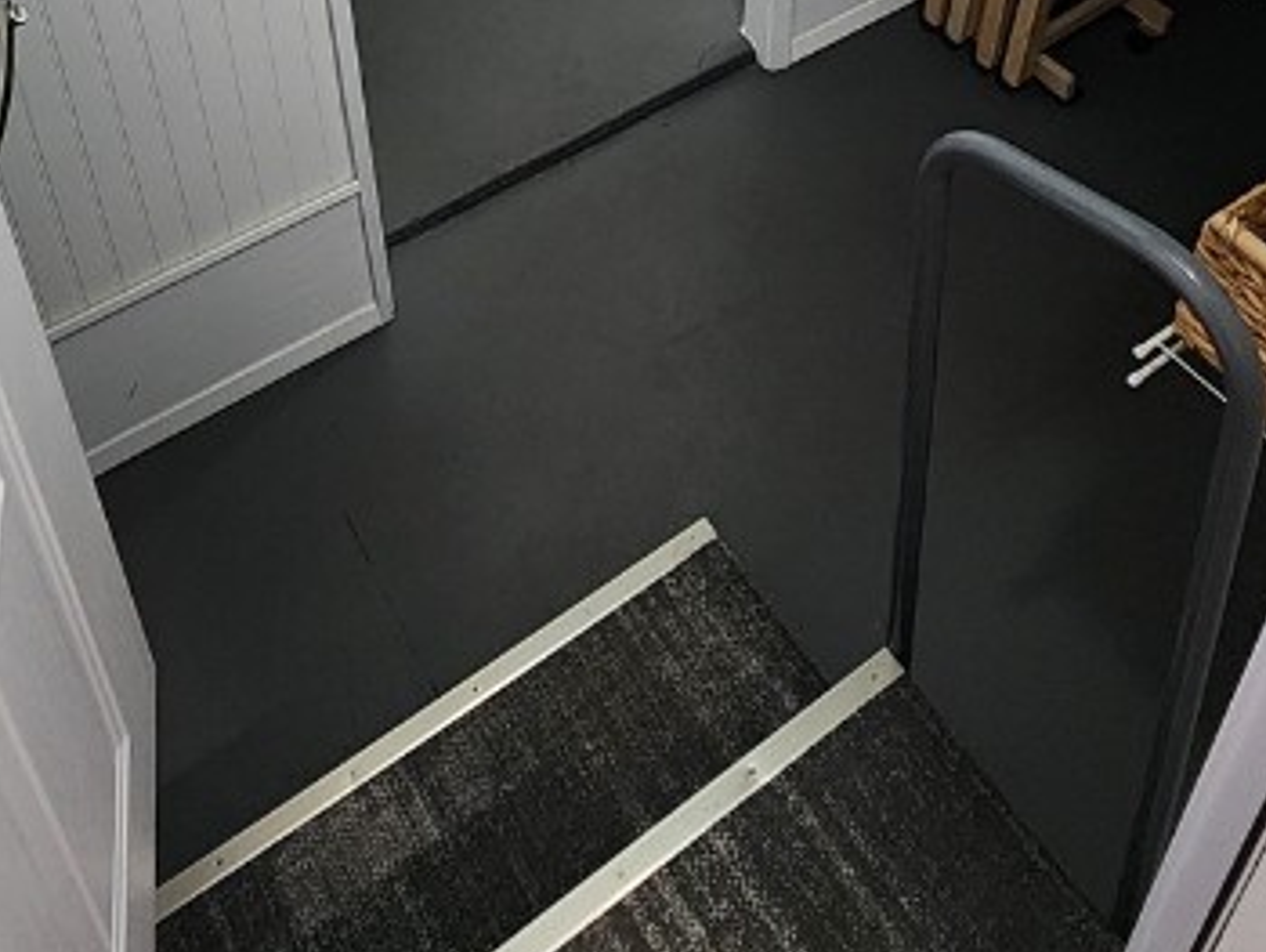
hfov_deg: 48.8
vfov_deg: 30.6
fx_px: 1391
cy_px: -250
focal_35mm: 38
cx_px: 550
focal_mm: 2.2
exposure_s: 1/60
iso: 400
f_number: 2.2
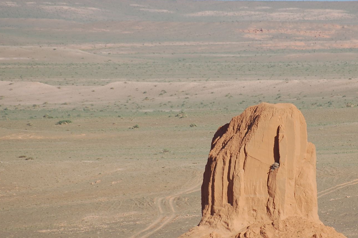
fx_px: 7065
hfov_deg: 2.9
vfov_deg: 1.9
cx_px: 248
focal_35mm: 711
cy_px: 152
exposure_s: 1/800
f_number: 7.1
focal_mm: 300
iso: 200
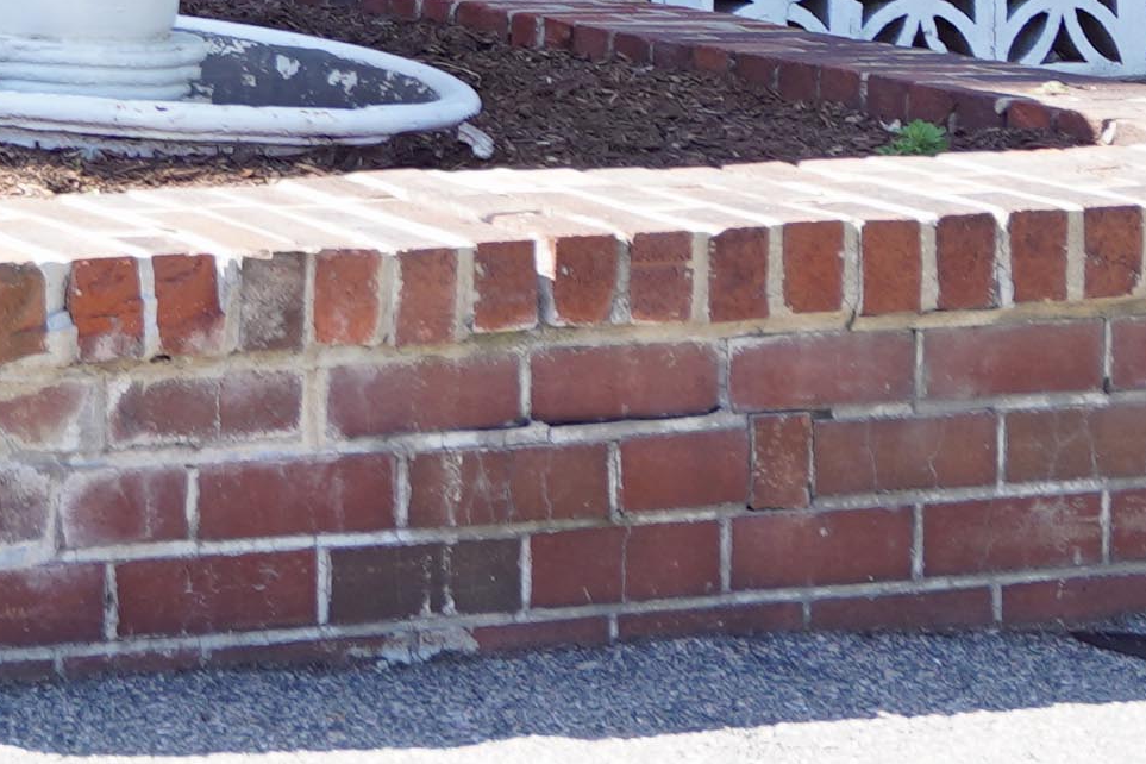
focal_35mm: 162
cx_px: -883
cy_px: -863
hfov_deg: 11.8
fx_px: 5157
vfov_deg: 8.0
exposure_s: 1/160
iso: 100
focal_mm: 26
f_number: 4
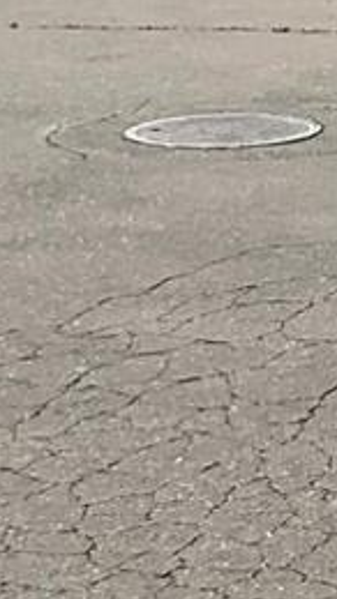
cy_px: 88
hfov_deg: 6.2
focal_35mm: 182
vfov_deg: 11.8
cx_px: 957
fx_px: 2895
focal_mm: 3
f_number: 1.8
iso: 20
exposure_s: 1/3322
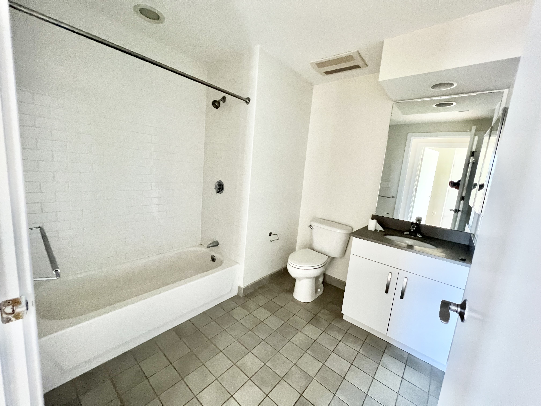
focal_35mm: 13
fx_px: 203
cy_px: 203
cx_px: 270
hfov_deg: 106.2
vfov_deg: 89.9
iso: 500
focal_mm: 1.57
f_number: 1.8
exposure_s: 1/60
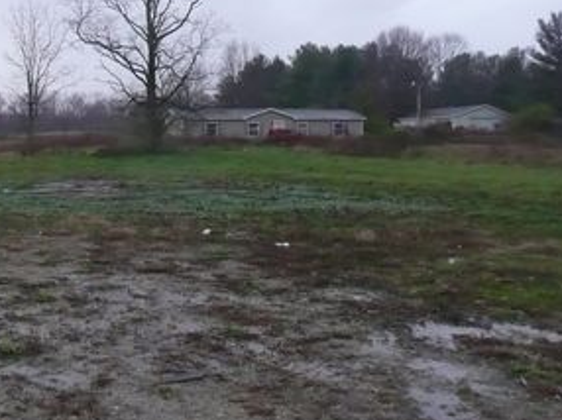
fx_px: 795
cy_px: 221
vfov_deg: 29.6
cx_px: 90
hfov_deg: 37.2
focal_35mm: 49
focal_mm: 4.6
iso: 320
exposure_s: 1/30
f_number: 3.3
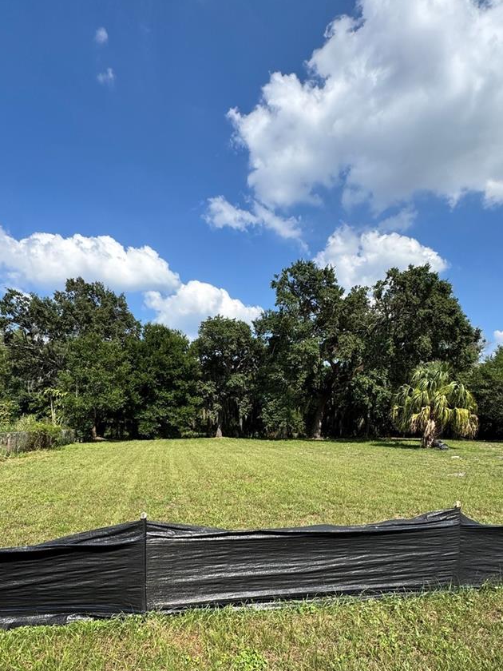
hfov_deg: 65.9
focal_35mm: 20
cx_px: 238
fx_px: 387
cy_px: 425
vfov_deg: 80.0
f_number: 2.2
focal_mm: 2.22
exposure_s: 1/1370
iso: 50
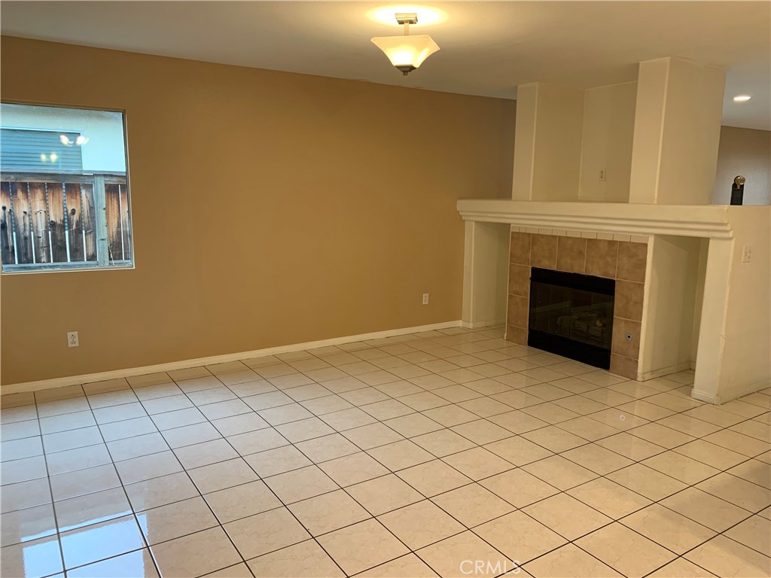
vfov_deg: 53.1
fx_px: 579
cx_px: 386
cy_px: 289
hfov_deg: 67.3
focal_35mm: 26
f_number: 1.8
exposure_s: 1/60
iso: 80
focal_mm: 4.25
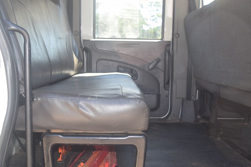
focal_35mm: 42
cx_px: 126
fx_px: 293
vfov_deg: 31.9
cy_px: 84
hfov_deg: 46.4
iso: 220
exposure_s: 1/125
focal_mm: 28
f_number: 5.6
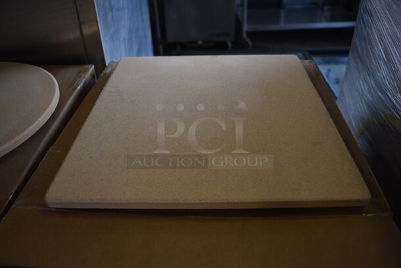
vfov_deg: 41.8
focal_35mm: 32
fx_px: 351
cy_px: 134
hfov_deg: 59.4
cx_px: 200
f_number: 3.8
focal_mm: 21
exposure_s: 1/250
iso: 500
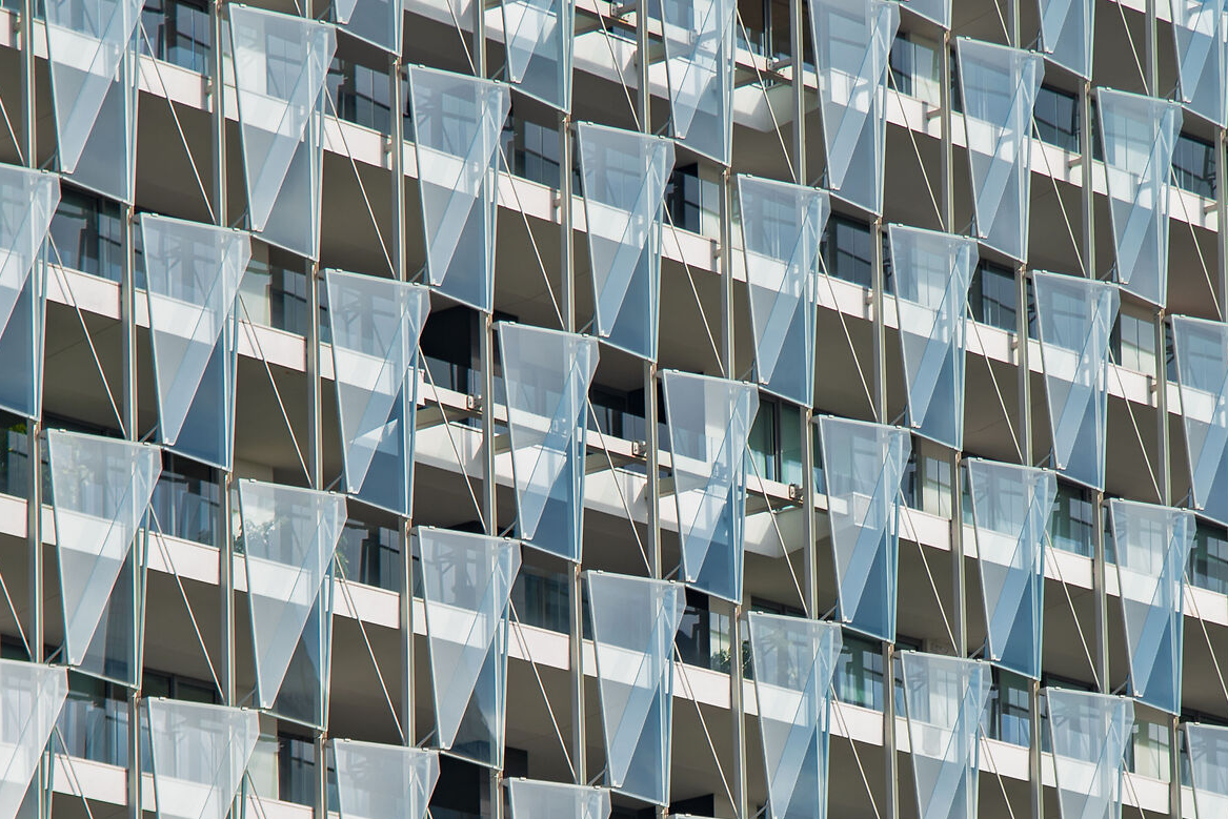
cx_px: 787
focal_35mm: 216
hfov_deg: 9.5
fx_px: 7370
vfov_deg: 6.3
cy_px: 800
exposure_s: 1/125
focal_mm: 105
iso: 100
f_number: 6.3
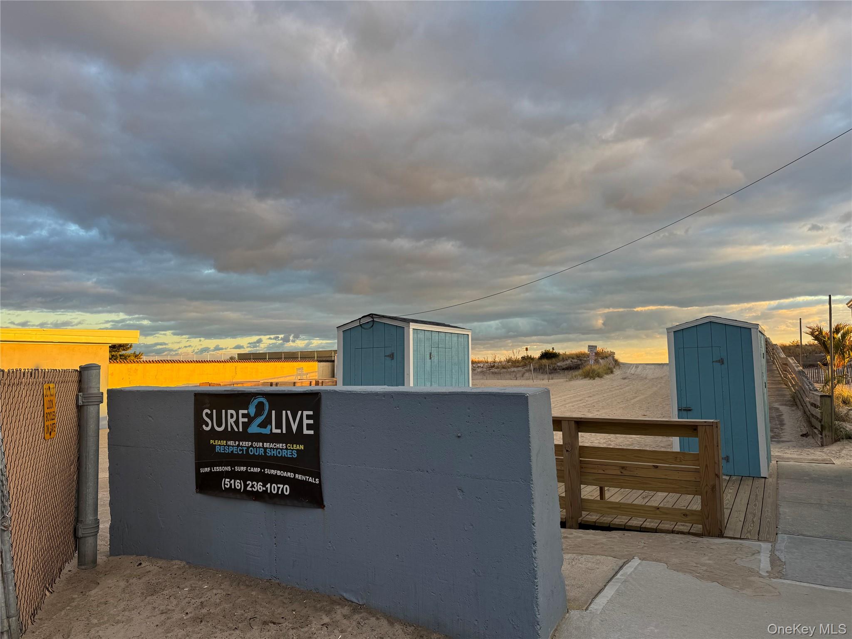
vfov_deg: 56.8
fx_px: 591
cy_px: 320
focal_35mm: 24
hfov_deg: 71.6
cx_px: 426
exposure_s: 1/364
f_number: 1.78
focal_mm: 6.76
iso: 80
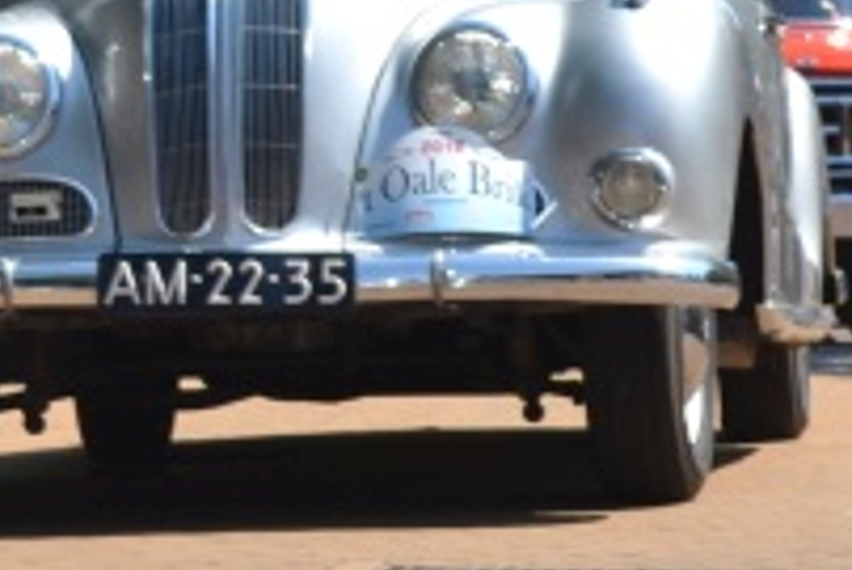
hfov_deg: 7.7
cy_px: 87
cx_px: -122
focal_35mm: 267
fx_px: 6323
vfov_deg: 5.2
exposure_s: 1/200
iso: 100
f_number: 7.1
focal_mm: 36
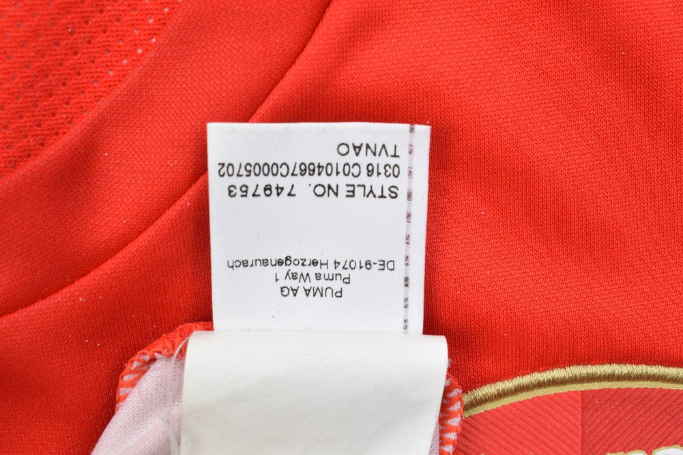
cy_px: 228
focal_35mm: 42
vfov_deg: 31.9
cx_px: 342
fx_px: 797
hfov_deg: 46.4
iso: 400
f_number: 11
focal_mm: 28
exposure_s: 1/40
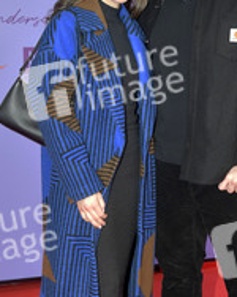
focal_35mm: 76
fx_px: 667
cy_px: 163
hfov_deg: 20.1
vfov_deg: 25.1
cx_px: 149
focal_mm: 38
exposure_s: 1/200
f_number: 7.1
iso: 2000
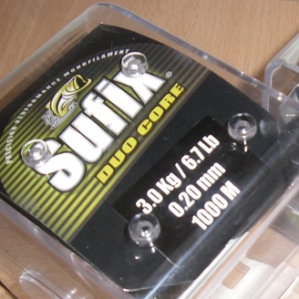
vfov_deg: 21.0
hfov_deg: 20.5
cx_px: 290
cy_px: 208
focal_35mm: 82
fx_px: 801
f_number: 2.7
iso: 200
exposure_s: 1/50
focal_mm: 6.2
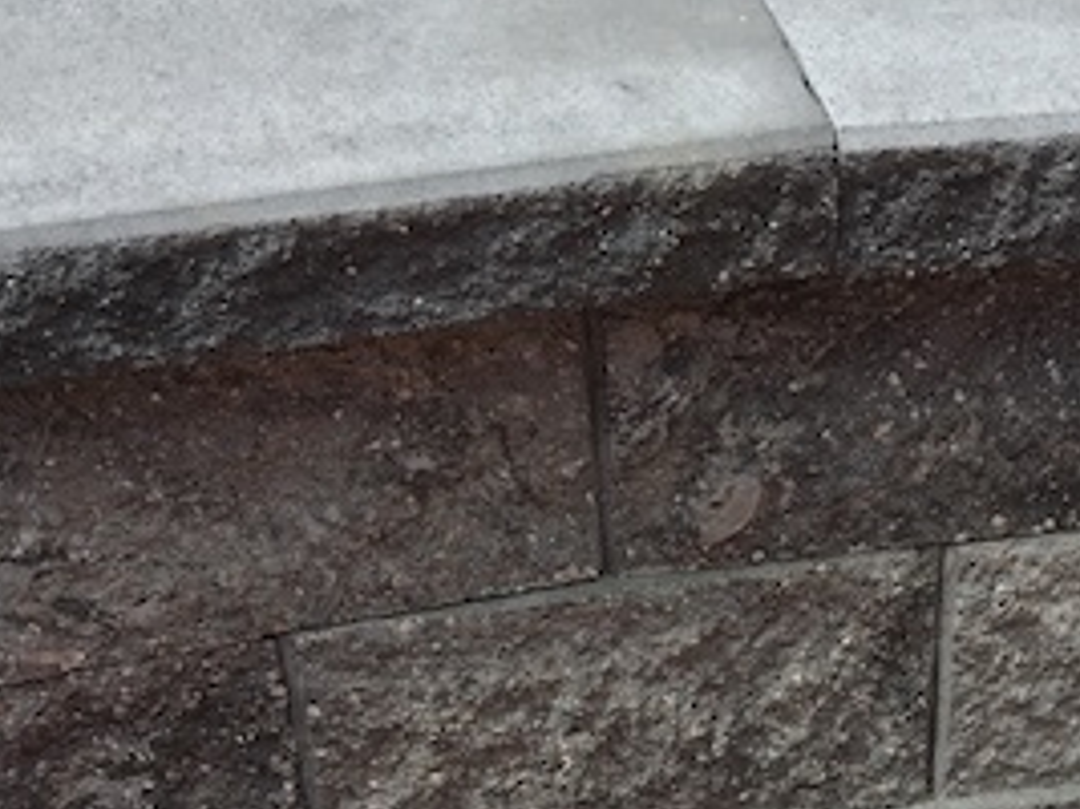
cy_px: 1201
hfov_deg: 22.2
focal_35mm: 87
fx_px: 2713
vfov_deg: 15.7
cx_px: 870
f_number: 2.2
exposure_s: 1/950
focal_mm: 4.15
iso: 25
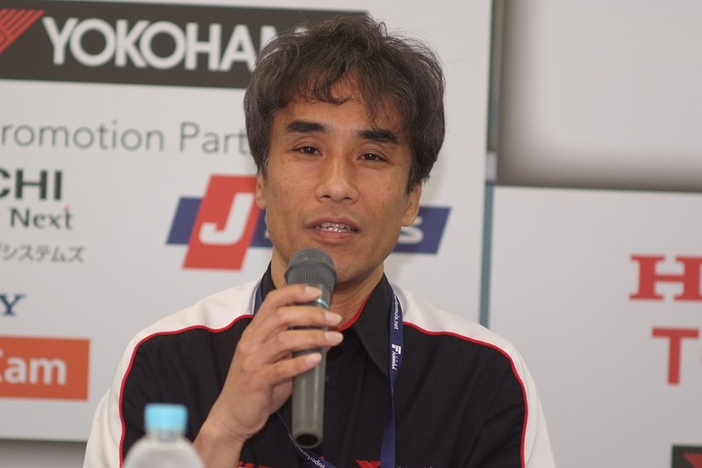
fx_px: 3081
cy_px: 234
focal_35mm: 158
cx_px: 351
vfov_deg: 8.7
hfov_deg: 13.0
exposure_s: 1/125
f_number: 2.5
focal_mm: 105
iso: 400
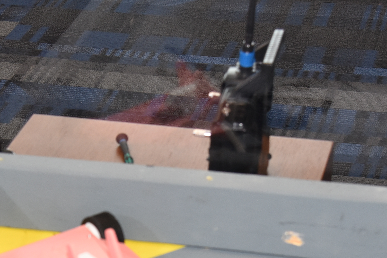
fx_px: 1258
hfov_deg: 17.4
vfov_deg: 11.5
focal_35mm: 117
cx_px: 109
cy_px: 279
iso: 1600
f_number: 5.6
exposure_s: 1/125
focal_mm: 46
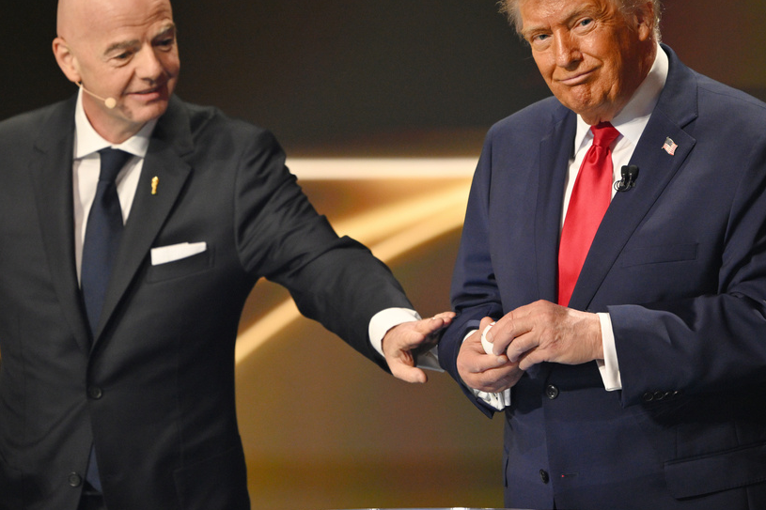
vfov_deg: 2.0
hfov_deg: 2.9
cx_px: 382
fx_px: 14976
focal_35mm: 704
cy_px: 204
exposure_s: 1/250
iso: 2500
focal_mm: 560
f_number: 4.5
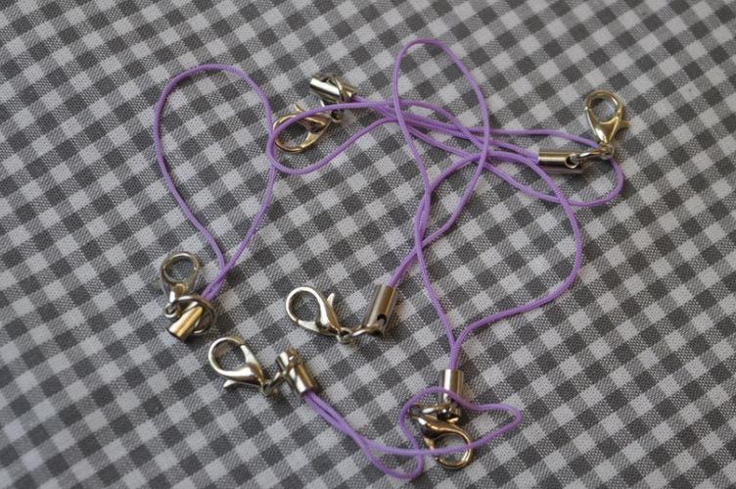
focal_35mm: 83
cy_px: 244
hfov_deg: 24.5
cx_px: 384
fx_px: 1694
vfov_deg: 16.4
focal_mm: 52
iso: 360
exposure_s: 1/125
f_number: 5.6
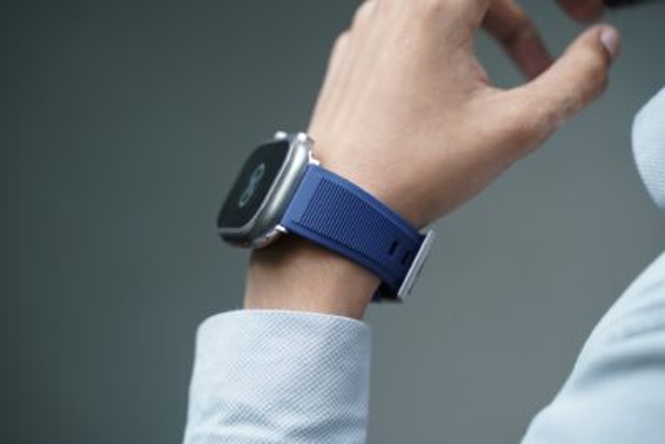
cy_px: 222
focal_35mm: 75
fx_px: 1386
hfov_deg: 27.0
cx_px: 332
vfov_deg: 18.2
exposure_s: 1/90
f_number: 4
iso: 1000
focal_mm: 75
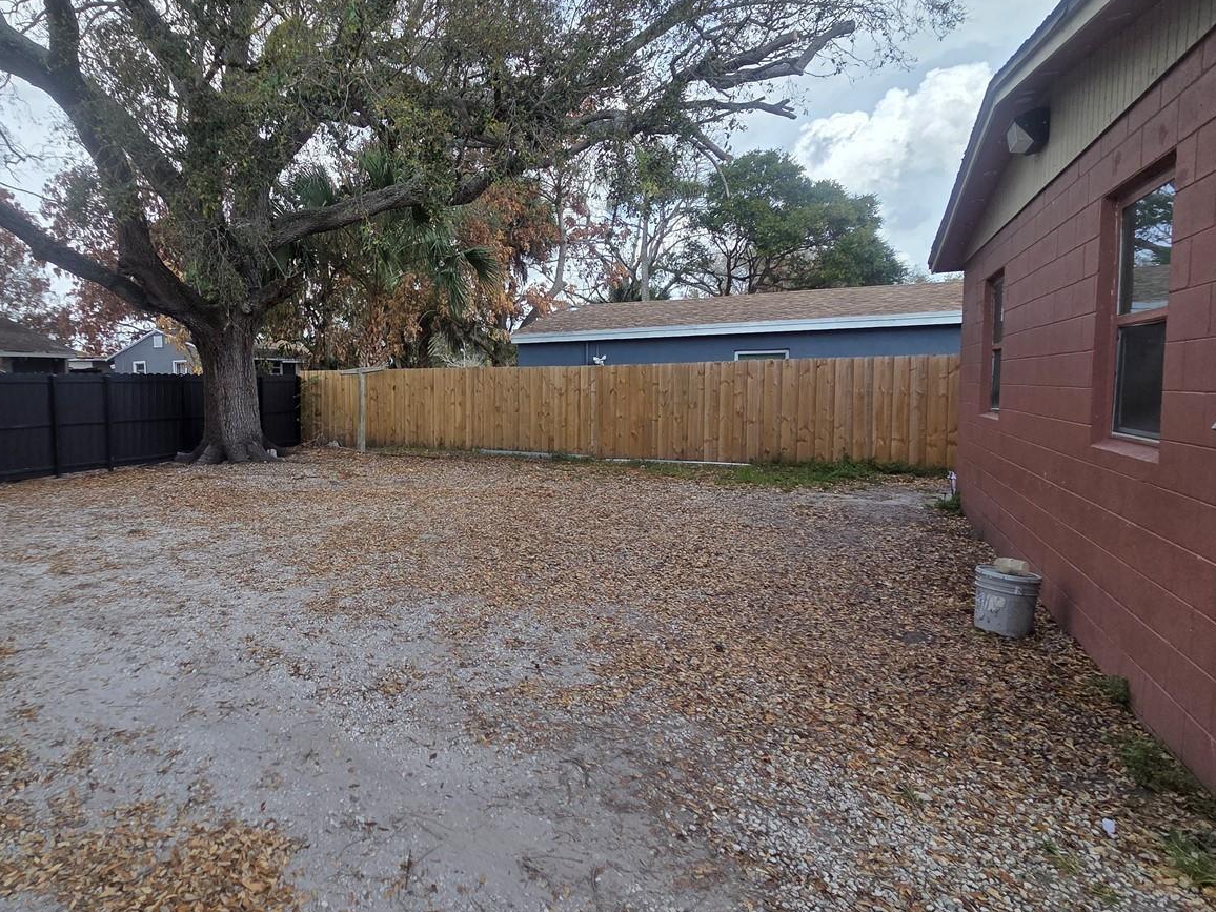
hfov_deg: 85.4
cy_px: 421
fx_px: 632
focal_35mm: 18
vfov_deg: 71.5
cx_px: 428
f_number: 2.2
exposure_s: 1/1117
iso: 50
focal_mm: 2.2
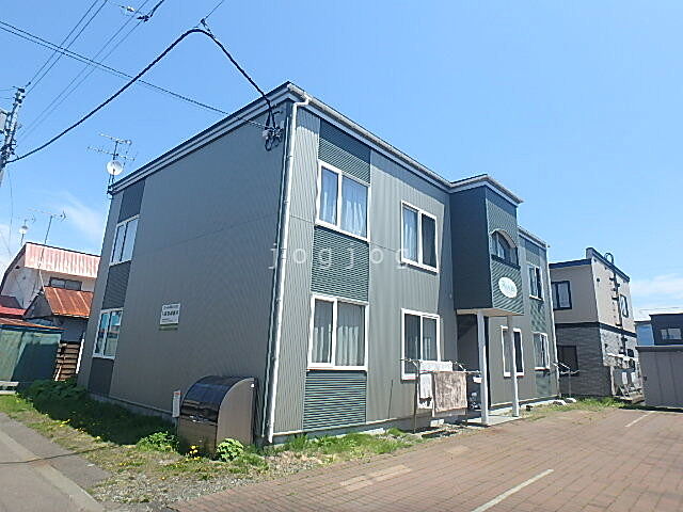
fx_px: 414
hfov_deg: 79.0
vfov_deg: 63.4
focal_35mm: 21
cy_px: 256
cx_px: 342
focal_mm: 3.7
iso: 125
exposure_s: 1/1000
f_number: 3.5
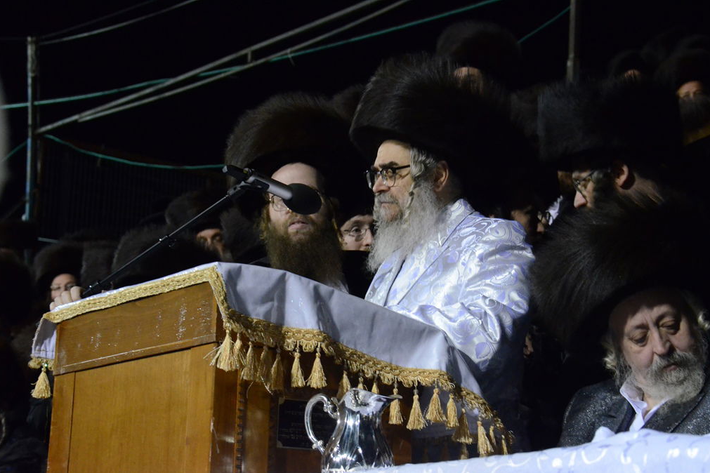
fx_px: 1795
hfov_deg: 22.4
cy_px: 237
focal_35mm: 91
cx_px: 355
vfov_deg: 15.0
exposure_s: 1/60
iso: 4000
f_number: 5.3
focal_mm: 60
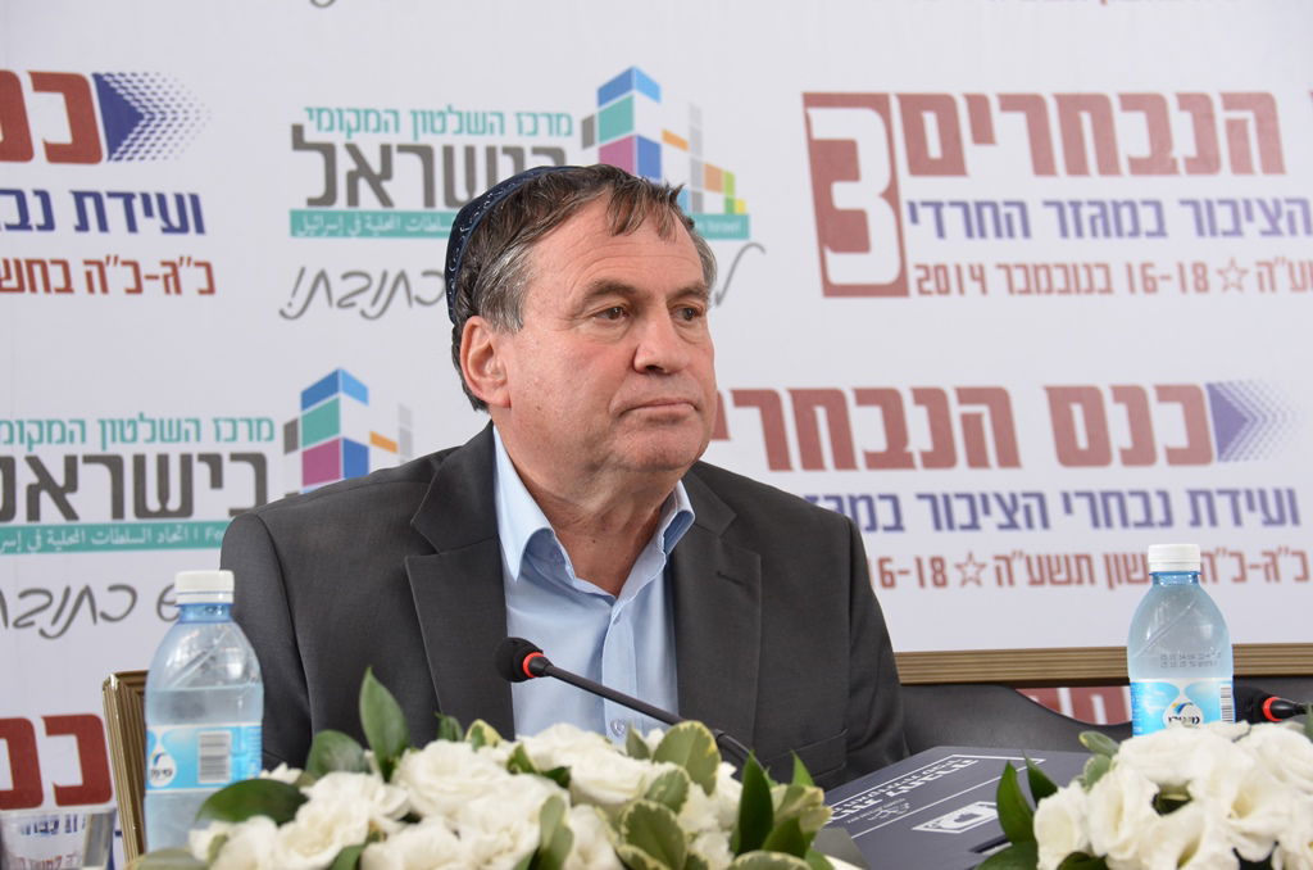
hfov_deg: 12.3
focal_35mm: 168
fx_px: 6114
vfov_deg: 8.1
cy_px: 435
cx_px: 656
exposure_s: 1/100
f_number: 8
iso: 800
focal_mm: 112
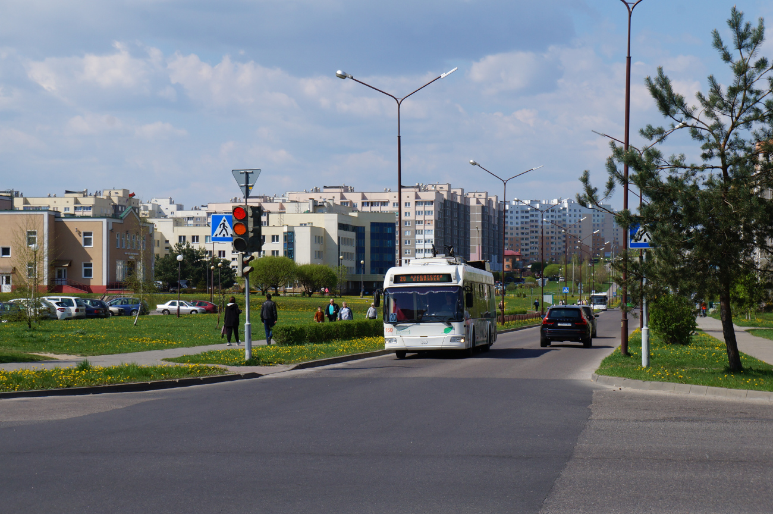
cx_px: 386
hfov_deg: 24.6
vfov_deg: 16.5
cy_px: 257
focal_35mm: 82
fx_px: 1770
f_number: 13
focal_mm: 55
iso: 200
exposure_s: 1/400
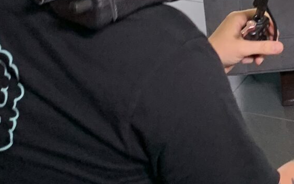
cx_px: 290
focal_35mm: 125
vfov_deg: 10.3
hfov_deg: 16.4
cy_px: -32
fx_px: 1002
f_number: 1.8
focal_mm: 4.25
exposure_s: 1/116
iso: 100
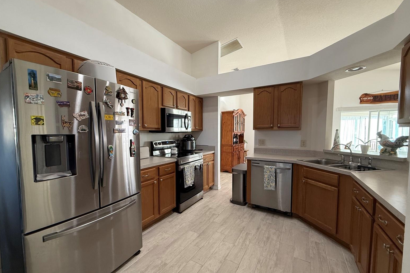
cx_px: 200
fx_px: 171
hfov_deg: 100.4
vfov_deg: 77.3
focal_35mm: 15
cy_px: 142
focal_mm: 2.22
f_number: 2.2
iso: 200
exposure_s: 1/60
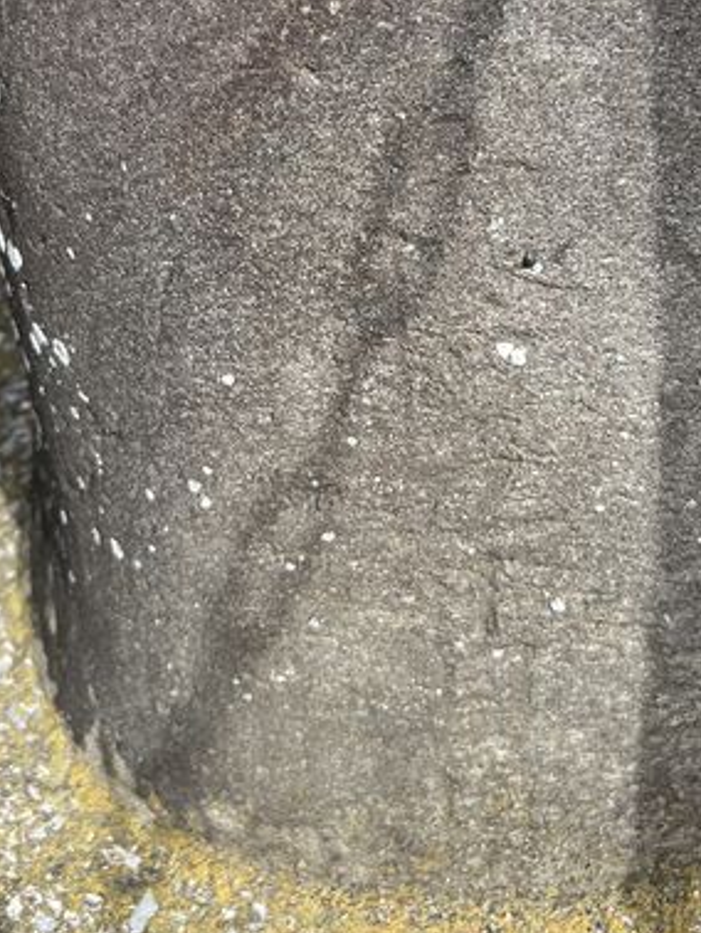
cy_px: 77
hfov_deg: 26.6
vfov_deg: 33.0
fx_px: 1483
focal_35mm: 55
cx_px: 338
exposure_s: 1/1531
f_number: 1.5
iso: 50
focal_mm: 5.7
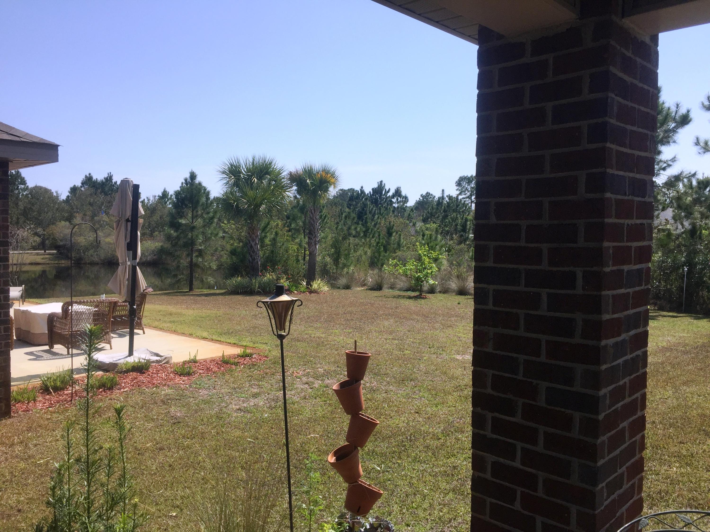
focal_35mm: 29
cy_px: 266
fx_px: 595
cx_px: 355
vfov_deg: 48.2
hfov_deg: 61.7
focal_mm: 4.15
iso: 32
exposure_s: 1/2825
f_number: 2.2
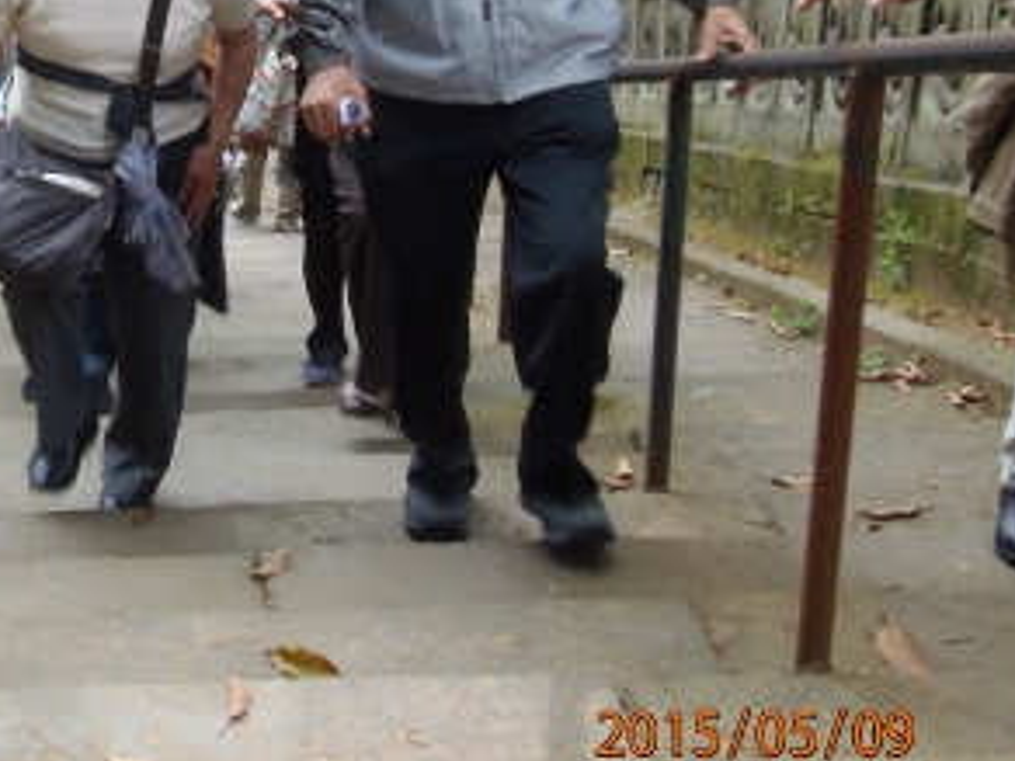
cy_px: 76
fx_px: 2698
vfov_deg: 15.9
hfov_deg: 20.4
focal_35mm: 92
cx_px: -63
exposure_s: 1/30
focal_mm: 7.8
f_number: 3.6
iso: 125
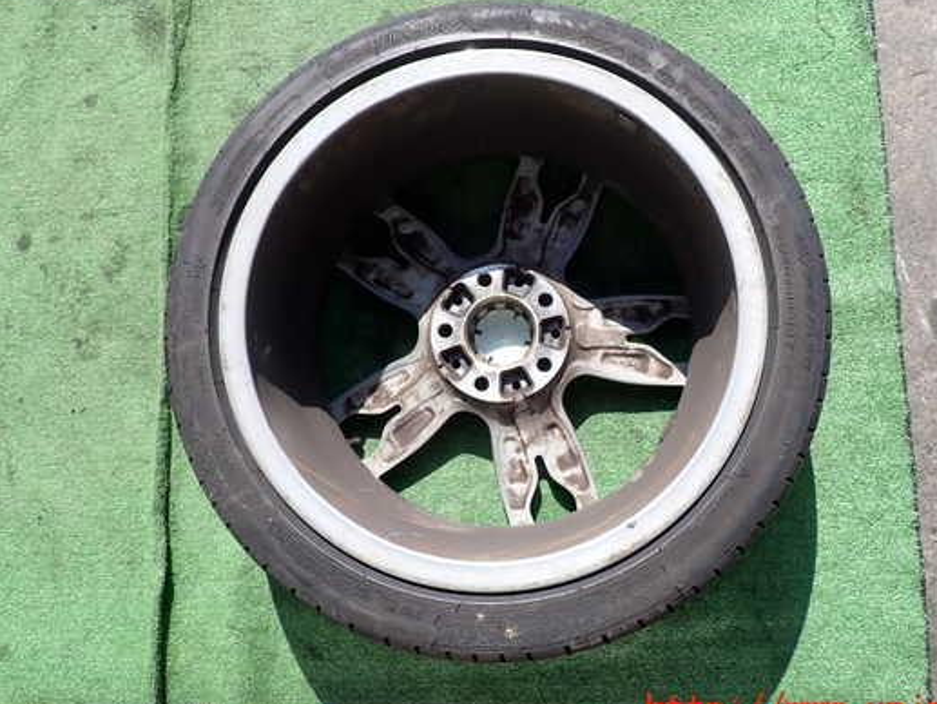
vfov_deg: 48.2
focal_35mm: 29
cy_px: 327
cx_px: 511
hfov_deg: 61.5
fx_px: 785
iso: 100
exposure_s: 1/640
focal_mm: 4.5
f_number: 2.8
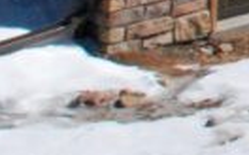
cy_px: -394
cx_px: 706
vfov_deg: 7.8
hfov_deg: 11.3
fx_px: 887
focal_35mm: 131
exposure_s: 1/1250
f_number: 18
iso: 2000
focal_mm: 11
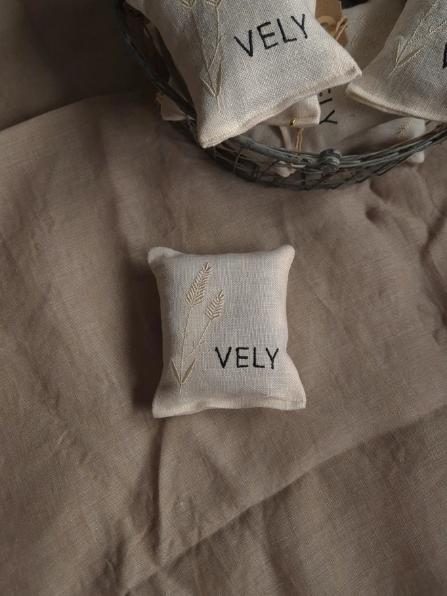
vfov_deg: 73.9
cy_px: 298
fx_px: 396
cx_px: 224
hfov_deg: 58.9
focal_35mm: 23
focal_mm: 5.4
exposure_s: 1/125
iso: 250
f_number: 1.8
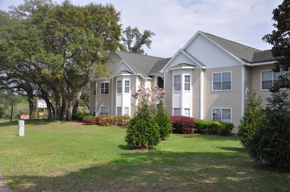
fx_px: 290
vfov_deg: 36.8
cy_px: 96
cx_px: 145
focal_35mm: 36
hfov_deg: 53.2
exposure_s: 1/200
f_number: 7.1
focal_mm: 24
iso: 200
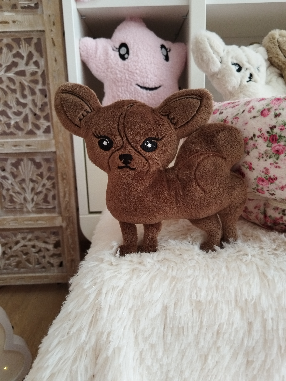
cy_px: 190
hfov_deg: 53.1
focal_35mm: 26
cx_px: 143
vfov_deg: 67.3
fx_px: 286
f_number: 1.9
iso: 400
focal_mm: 4.95
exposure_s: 1/50
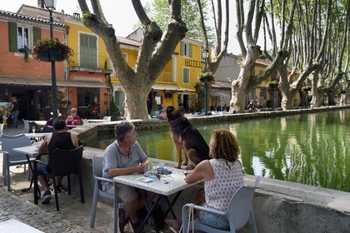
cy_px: 116
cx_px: 175
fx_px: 282
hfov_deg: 63.7
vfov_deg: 45.0
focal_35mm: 29
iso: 200
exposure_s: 1/250
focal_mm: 29
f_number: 7.1
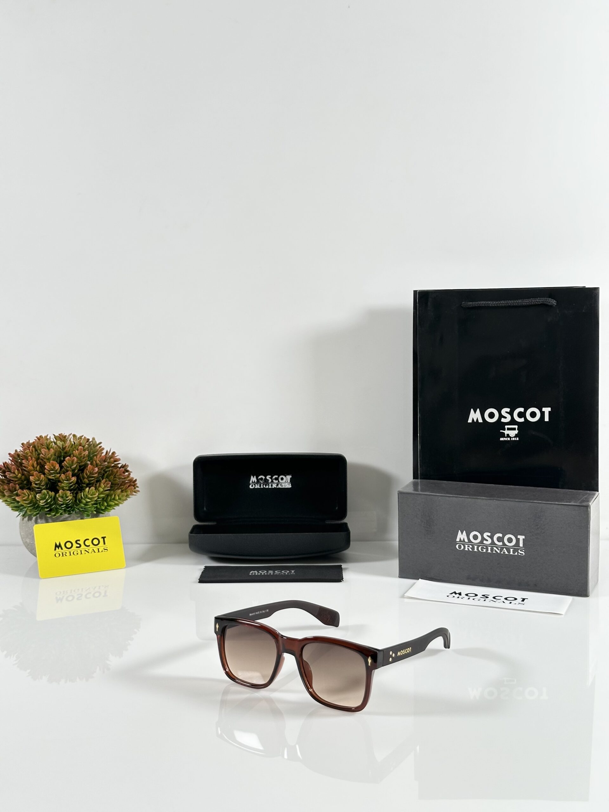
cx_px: 304
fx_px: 1126
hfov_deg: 30.3
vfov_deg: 39.7
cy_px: 406
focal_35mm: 48
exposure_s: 1/50
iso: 50
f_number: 1.78
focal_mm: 6.86
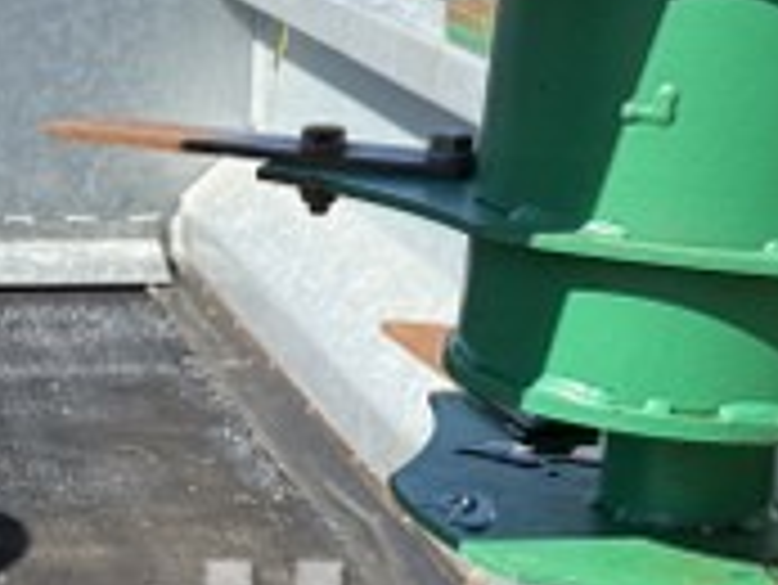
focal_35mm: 111
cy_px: 684
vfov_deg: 13.0
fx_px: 2496
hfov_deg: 16.9
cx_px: -180
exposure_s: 1/1689
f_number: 1.78
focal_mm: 6.76
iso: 100
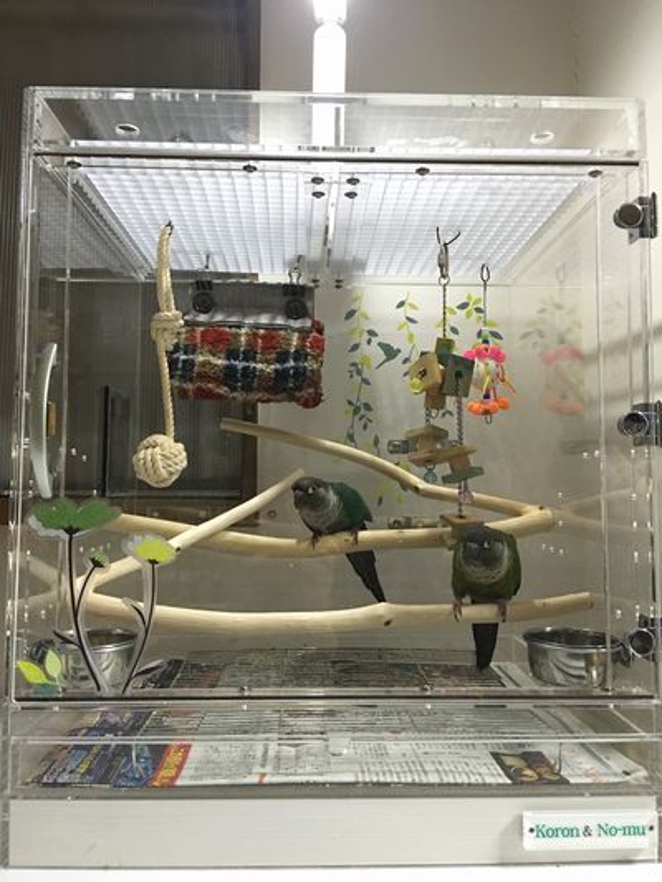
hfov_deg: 48.2
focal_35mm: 29
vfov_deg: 61.6
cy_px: 441
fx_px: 739
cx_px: 331
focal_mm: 4.15
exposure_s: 1/15
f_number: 2.2
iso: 80
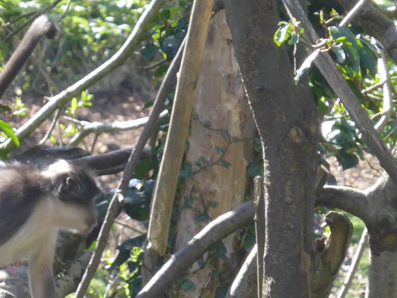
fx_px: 11572
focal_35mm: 1009
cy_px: 216
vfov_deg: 1.5
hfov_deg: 2.0
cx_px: 138
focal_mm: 68.9
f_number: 5.9
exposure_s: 1/100
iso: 160
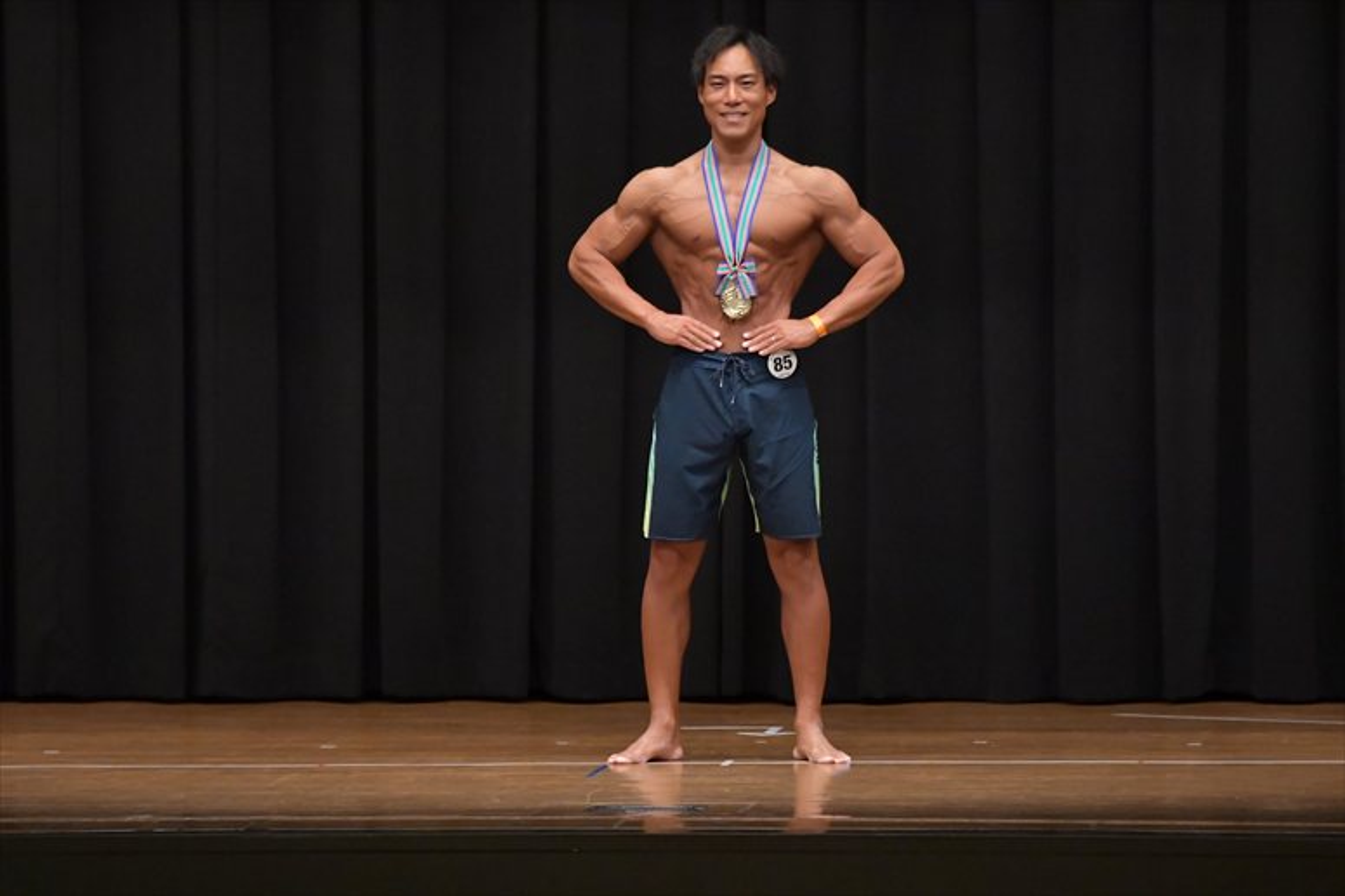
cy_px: 448
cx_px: 672
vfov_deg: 6.3
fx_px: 8104
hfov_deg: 9.5
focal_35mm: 217
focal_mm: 145
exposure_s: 1/400
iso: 6400
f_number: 5.6
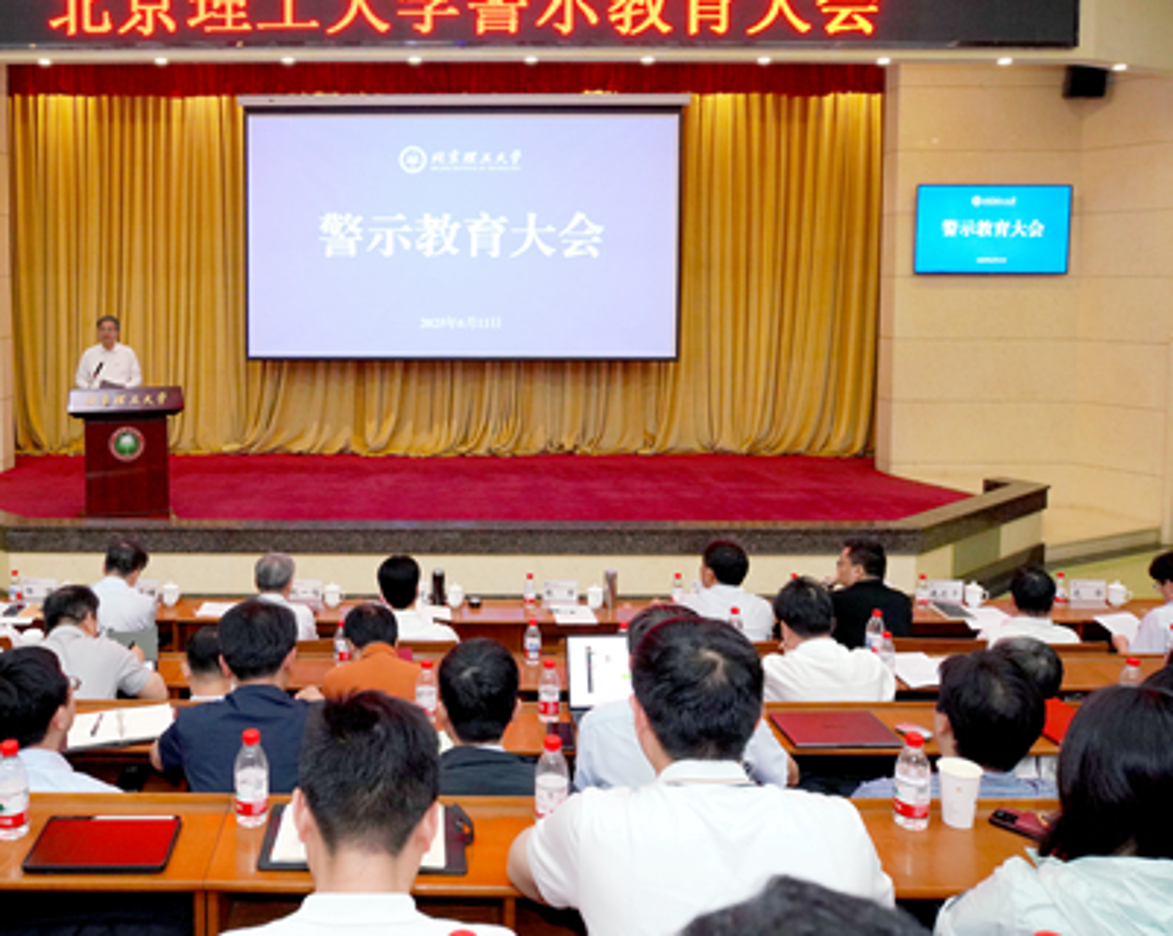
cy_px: 367
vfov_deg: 48.1
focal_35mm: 30
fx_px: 1040
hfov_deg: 57.5
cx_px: 389
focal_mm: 20
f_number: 5.6
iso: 1600
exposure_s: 1/125
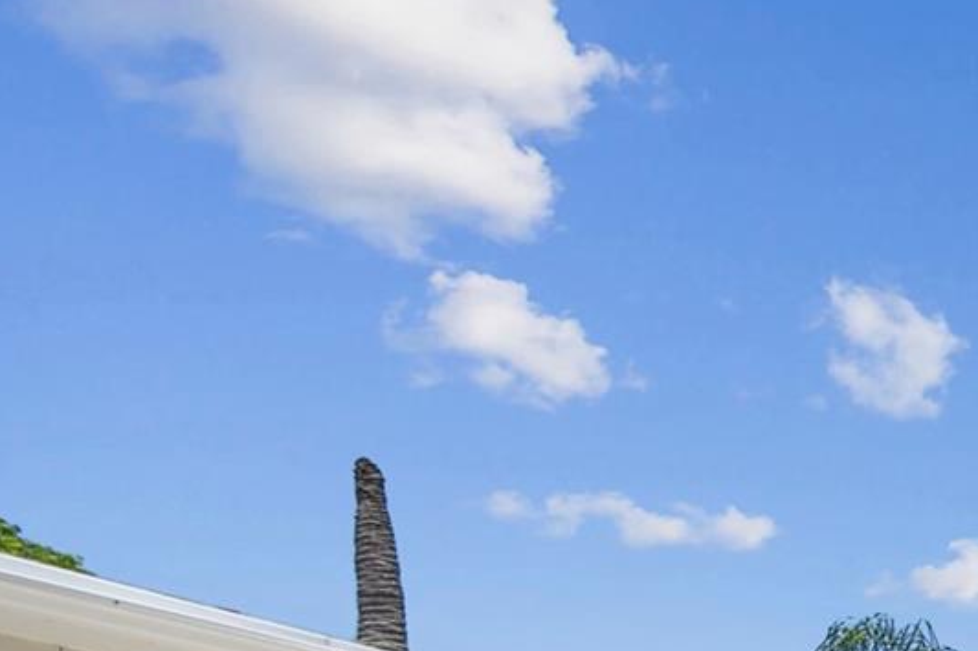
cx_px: 1422
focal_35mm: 45
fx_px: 1222
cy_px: 930
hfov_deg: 29.4
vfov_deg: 24.4
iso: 100
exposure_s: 1/320
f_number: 7.1
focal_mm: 10
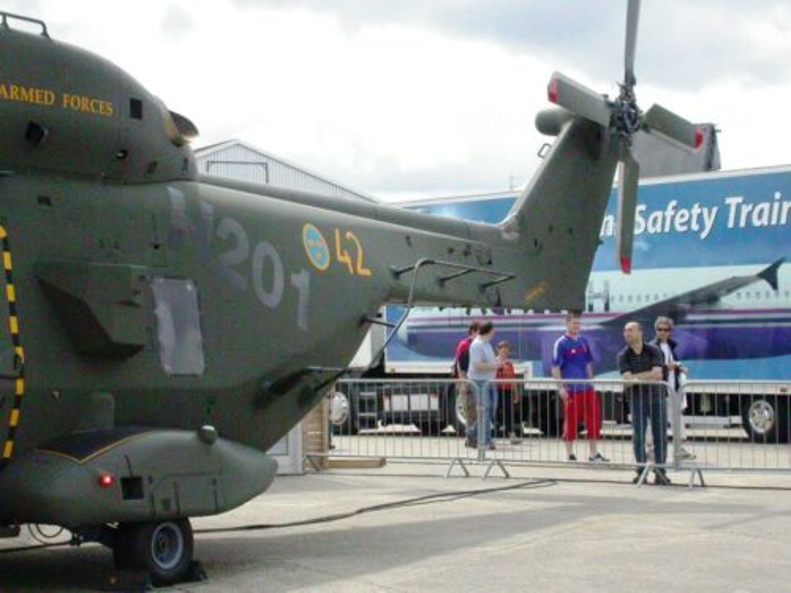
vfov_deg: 16.4
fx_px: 2057
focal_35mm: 90
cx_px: 396
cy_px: 296
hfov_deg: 21.8
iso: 800
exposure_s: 1/2300
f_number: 7.6
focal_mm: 18.7
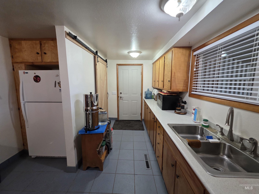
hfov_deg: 106.2
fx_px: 97
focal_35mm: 13
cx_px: 130
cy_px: 97
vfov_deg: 89.9
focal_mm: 2.2
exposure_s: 1/60
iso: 320
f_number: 1.9
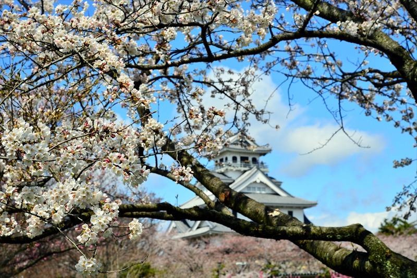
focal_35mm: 75
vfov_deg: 18.2
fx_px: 869
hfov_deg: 27.0
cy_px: 139
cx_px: 208
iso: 400
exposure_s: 1/500
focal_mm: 75
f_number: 11
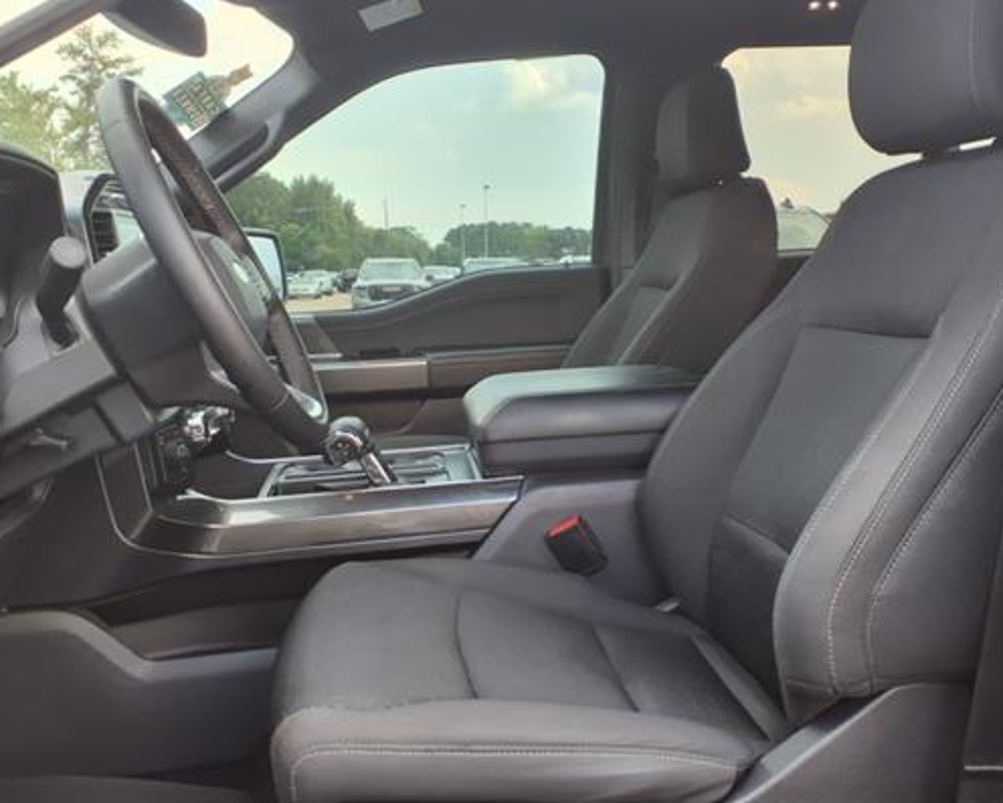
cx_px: 528
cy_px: 382
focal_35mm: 34
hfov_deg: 52.8
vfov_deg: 43.4
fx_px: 1009
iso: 40
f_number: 1.9
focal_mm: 3.58
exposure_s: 1/120
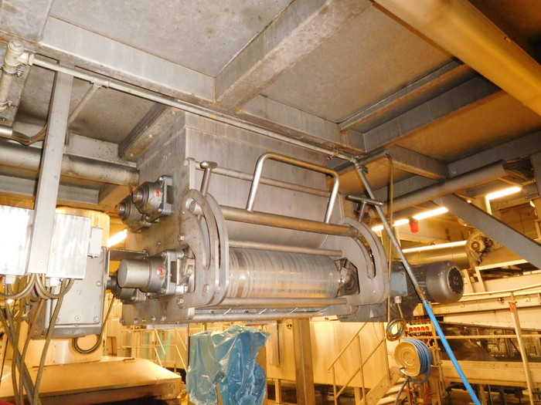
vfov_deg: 54.9
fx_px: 391
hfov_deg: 69.4
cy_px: 202
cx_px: 270
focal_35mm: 25
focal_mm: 4.5
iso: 800
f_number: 3.4
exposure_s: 1/30
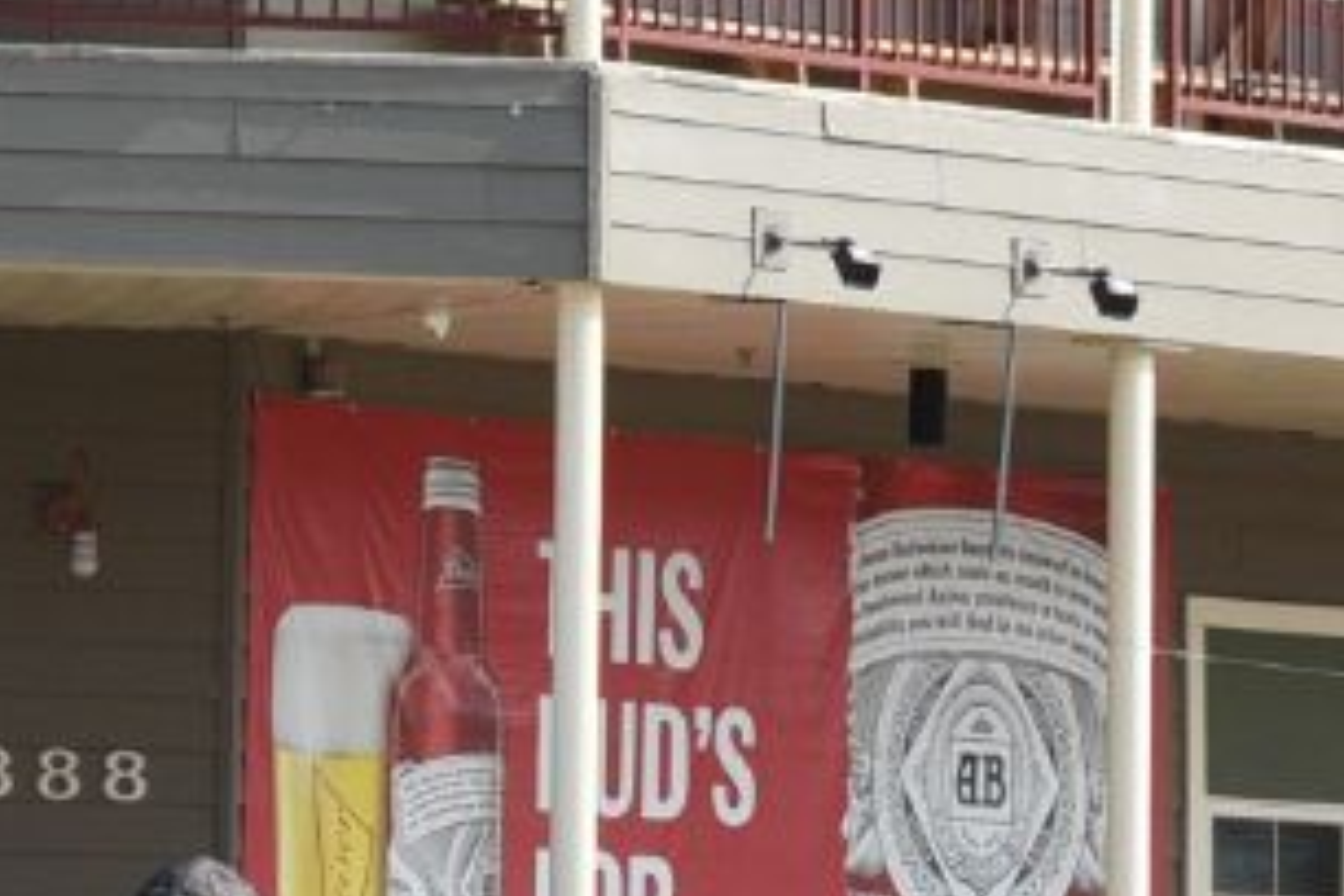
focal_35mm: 415
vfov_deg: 3.3
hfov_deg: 4.9
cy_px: -586
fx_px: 15492
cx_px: -479
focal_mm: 62
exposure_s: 1/800
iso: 400
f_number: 7.1
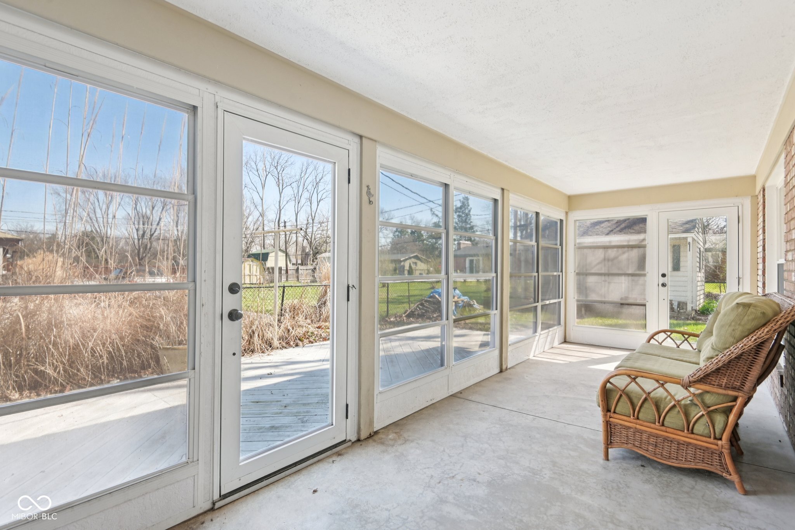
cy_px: 265
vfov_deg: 73.7
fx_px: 353
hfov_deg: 96.7
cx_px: 398
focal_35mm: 16
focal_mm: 16
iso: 100
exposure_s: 1/60
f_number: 8
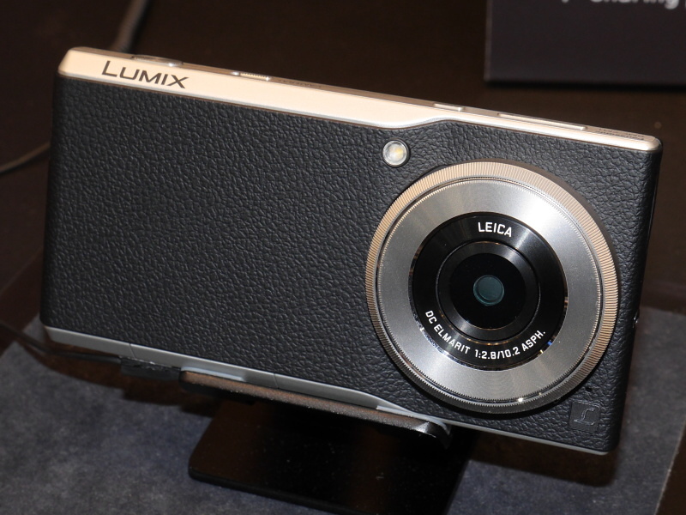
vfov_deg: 21.0
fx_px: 1387
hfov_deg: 27.8
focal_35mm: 70
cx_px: 343
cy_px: 258
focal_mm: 35
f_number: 9
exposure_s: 1/60
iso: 800
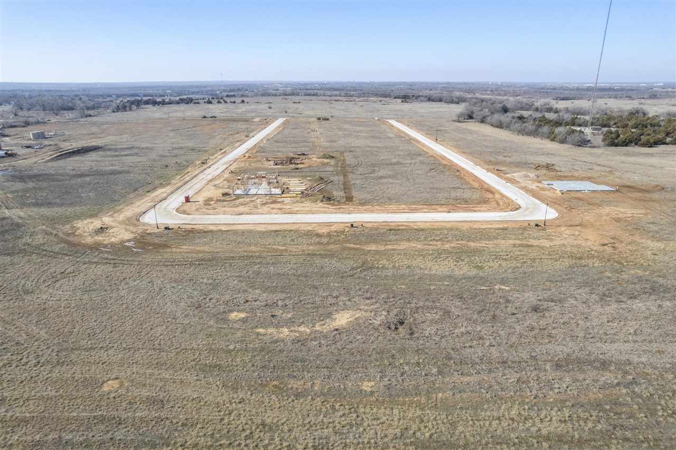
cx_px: 338
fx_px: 413
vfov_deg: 57.2
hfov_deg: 78.6
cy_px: 225
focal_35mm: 22
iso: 110
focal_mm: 8.38
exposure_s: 1/2000
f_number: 2.8
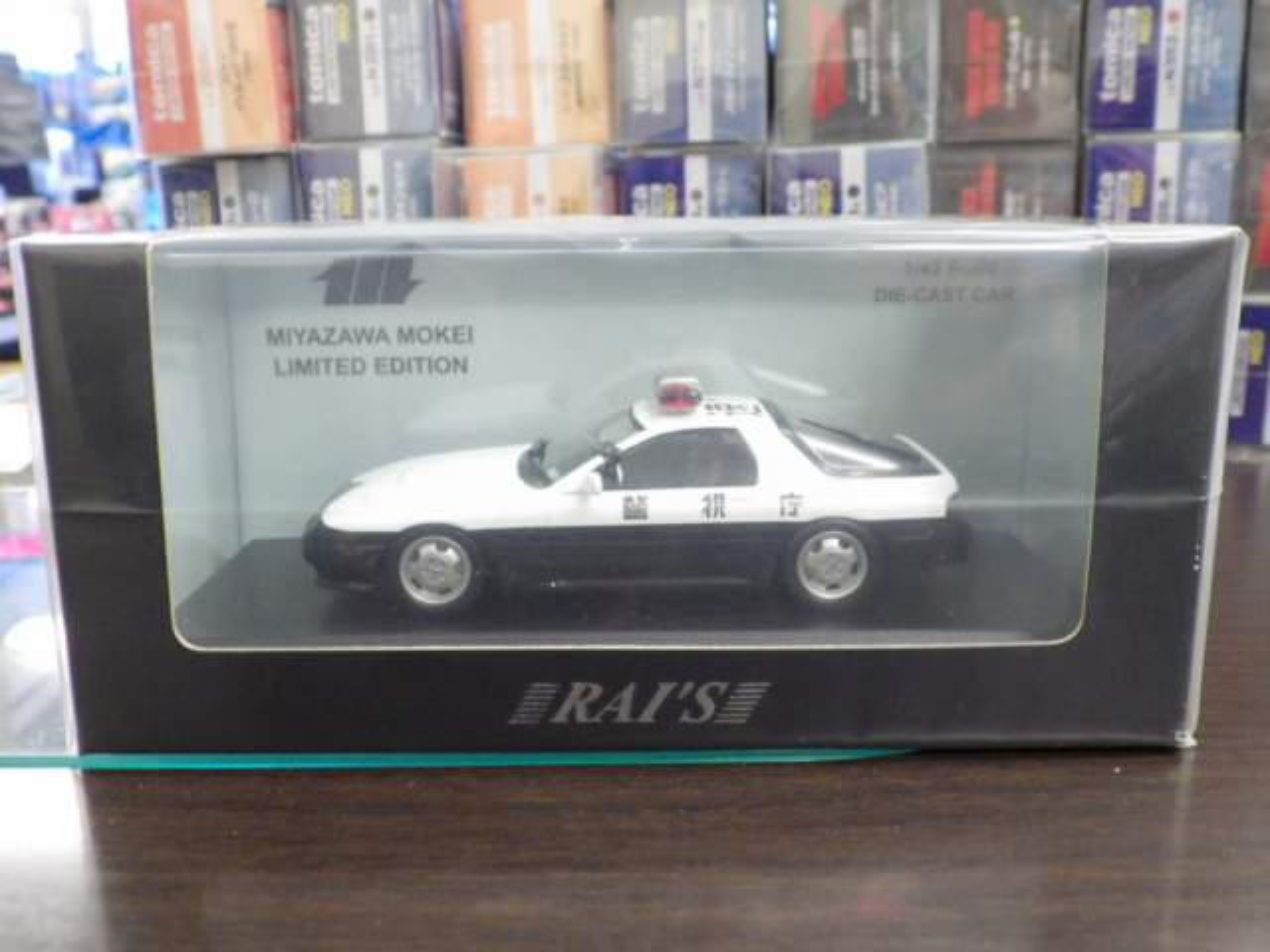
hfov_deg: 54.0
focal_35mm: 34
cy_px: 476
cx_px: 635
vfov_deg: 41.8
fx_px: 1247
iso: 800
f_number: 3.4
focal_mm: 6.2
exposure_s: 1/30
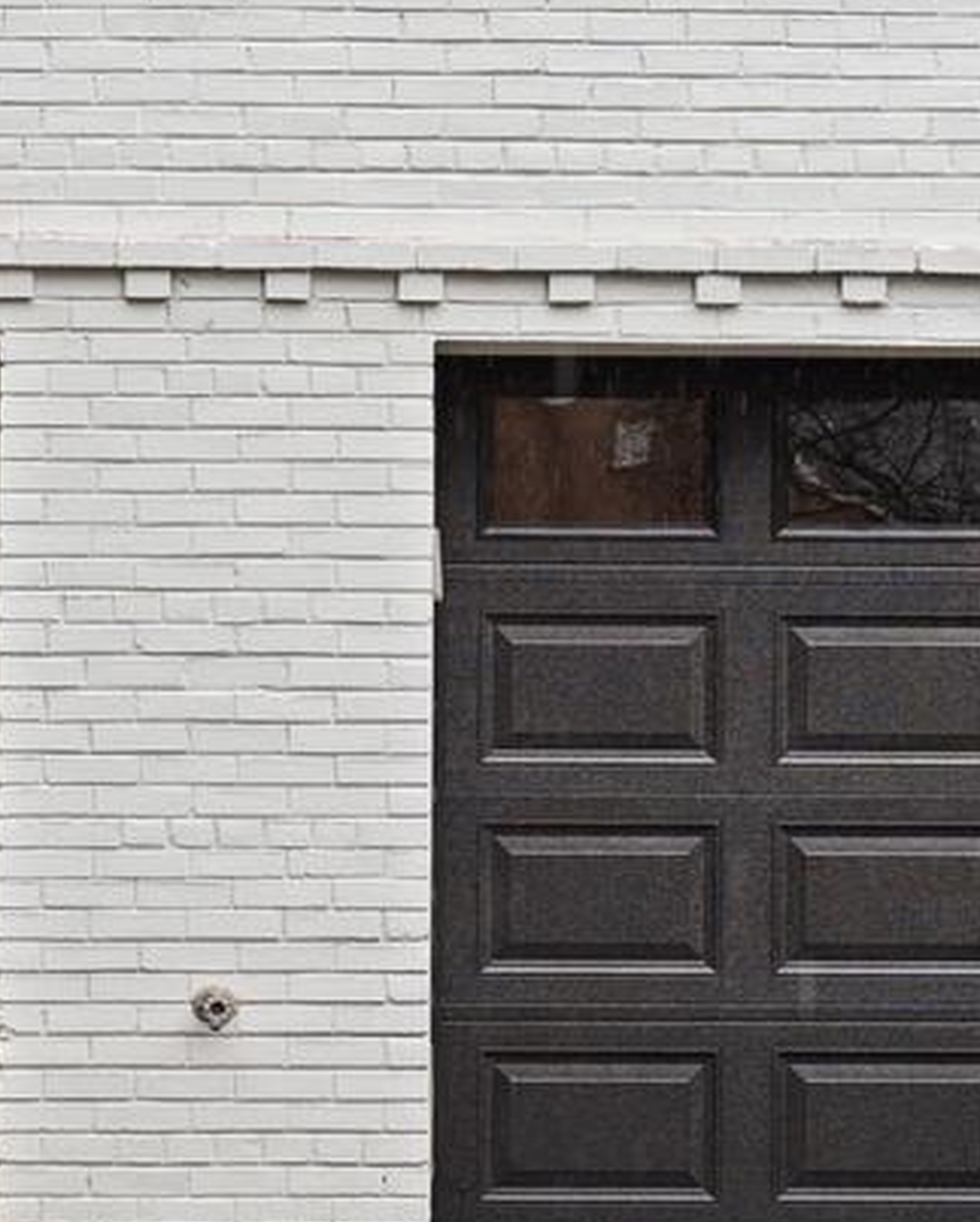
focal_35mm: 136
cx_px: 258
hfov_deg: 11.3
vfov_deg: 14.1
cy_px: 634
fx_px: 4938
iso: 400
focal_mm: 40.7
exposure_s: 1/250
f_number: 2.8
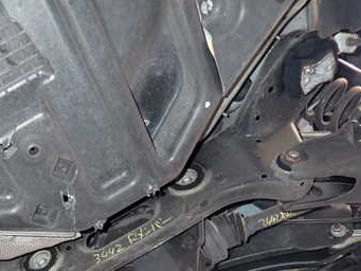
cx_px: 100
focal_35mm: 44
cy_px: 220
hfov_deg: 41.9
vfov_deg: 31.9
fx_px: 459
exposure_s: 1/125
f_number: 2
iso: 400
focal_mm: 4.5
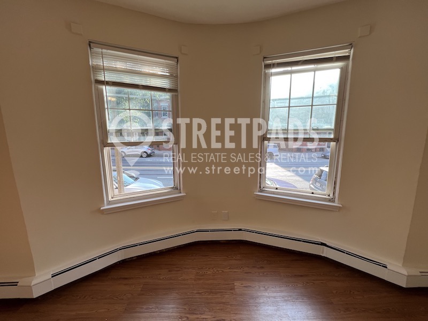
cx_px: 214
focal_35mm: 13
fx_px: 161
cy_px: 160
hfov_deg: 106.2
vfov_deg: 89.9
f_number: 1.8
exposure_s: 1/120
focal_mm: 1.57
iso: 40
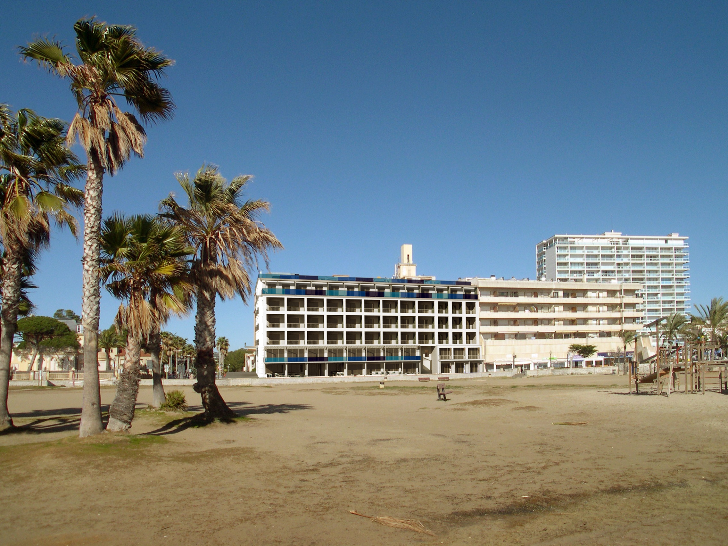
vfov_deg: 37.7
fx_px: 799
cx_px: 364
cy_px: 273
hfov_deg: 49.0
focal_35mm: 38
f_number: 7.6
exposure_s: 1/274
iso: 100
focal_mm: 8
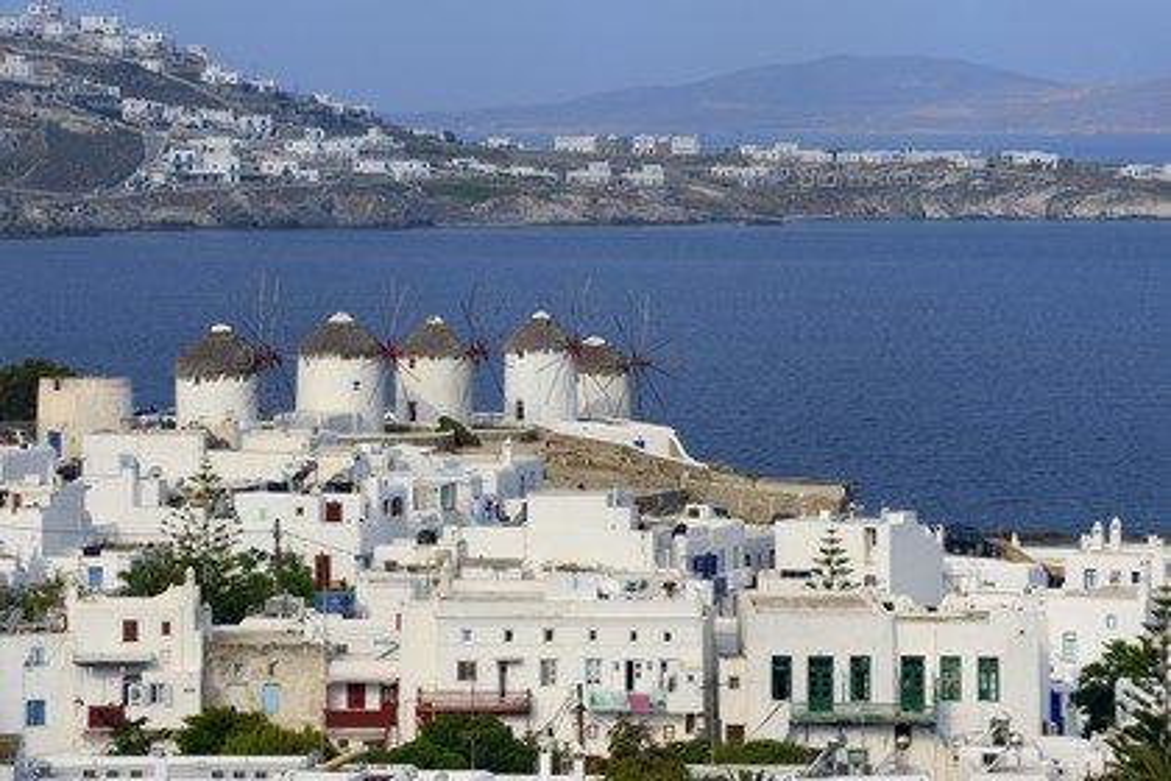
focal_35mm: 200
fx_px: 6505
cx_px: 586
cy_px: 390
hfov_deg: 10.3
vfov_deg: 6.9
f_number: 14
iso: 200
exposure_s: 1/320
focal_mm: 200
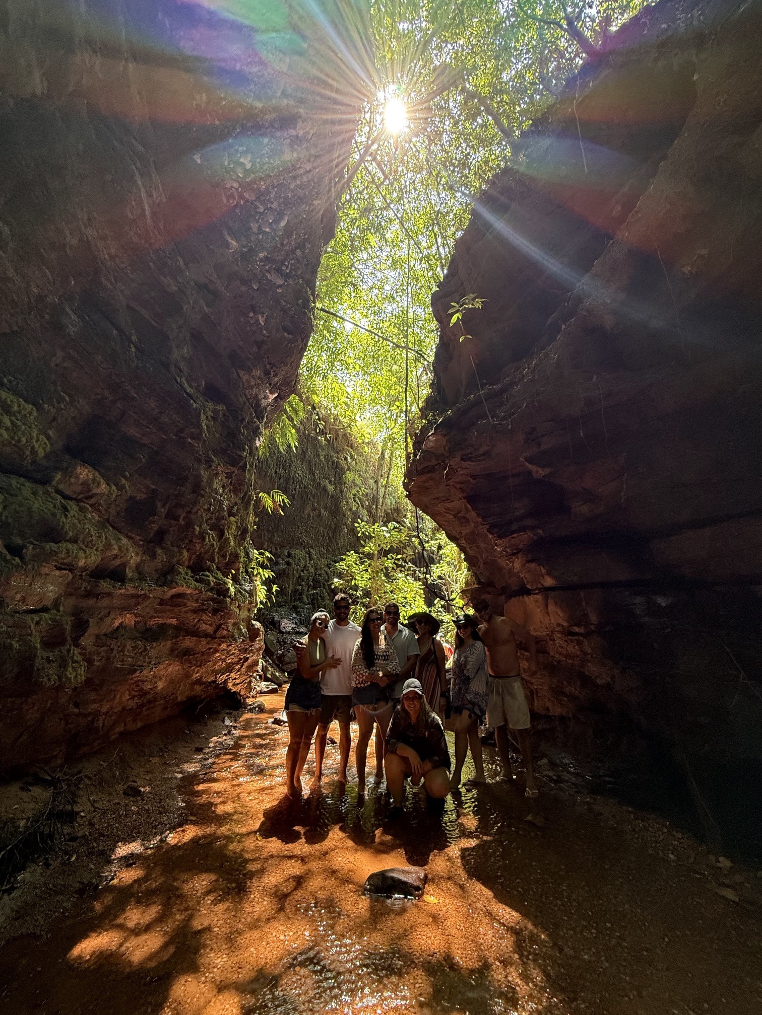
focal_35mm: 14
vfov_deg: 102.1
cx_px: 381
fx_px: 411
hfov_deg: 85.7
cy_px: 508
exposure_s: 1/99
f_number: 2.2
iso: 250
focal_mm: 2.22
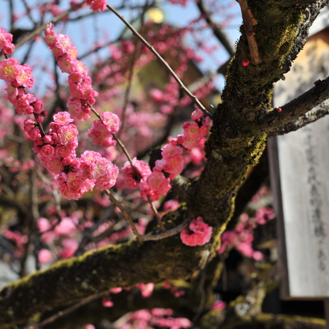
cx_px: 117
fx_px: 699
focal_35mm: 65
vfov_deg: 26.5
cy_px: 162
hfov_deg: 26.4
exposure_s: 1/1250
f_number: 5.6
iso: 200
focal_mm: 50
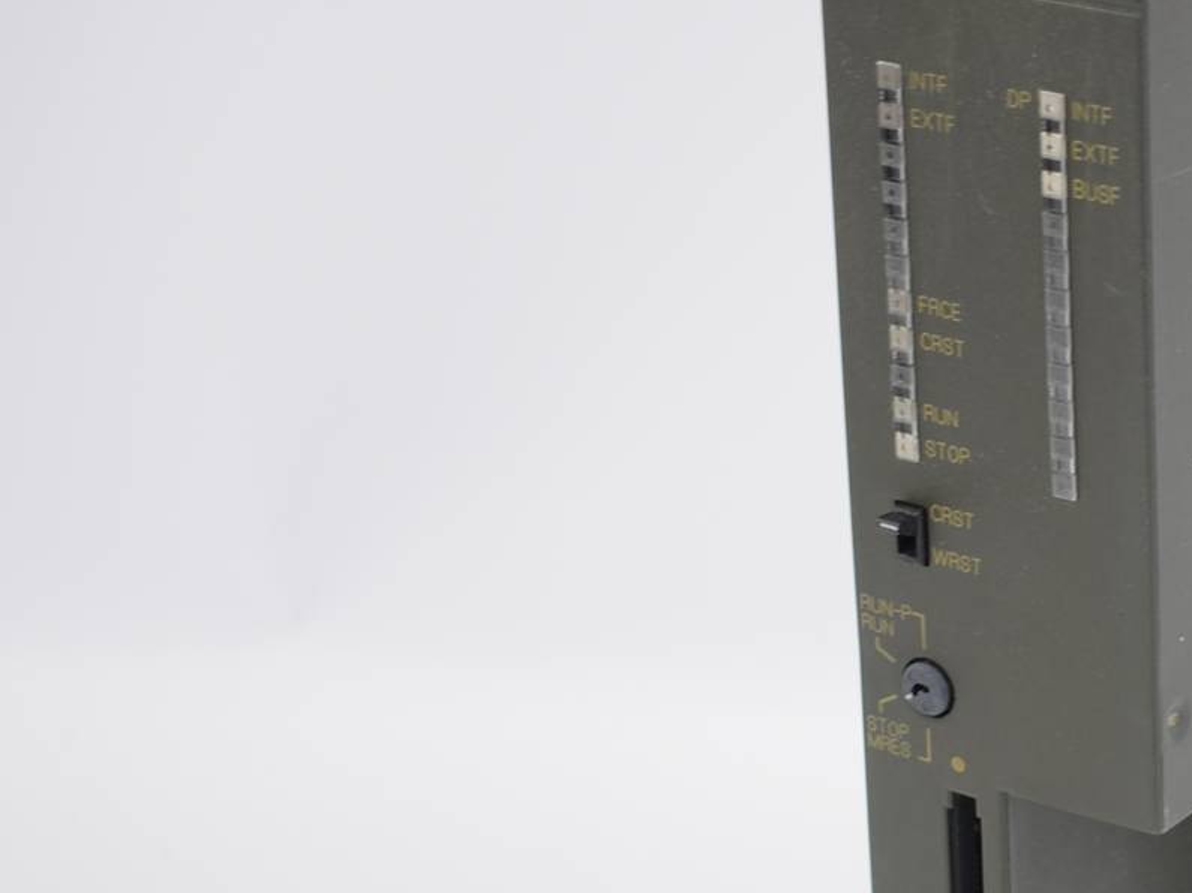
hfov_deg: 18.4
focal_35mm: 102
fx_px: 3512
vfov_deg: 14.5
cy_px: 551
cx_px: 1391
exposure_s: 1/45
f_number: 4
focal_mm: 26
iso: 100
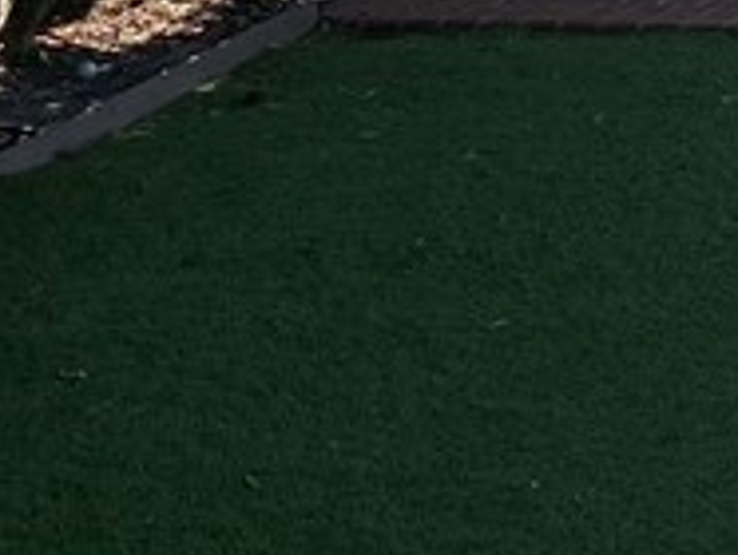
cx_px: 1897
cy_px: -555
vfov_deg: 9.7
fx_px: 3053
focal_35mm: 143
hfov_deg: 11.1
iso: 32
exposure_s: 1/2410
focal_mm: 4.25
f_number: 1.8
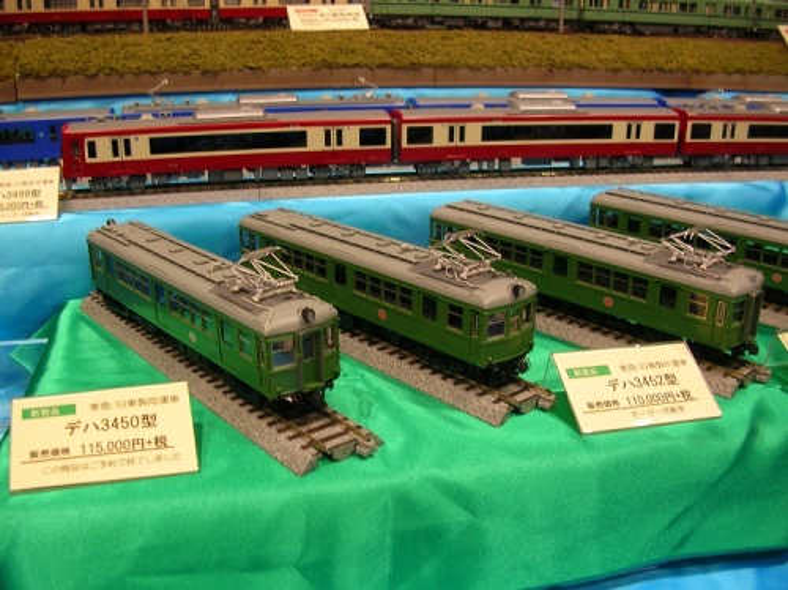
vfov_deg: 40.6
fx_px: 796
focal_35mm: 35
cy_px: 295
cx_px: 394
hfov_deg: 52.7
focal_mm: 5.8
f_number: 2.8
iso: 50
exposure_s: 1/8.8
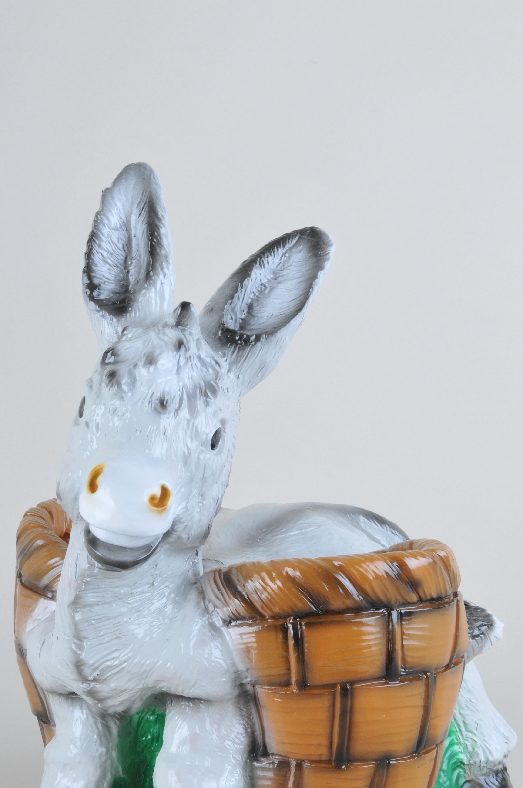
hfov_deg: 5.5
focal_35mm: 247
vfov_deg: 8.3
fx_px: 5396
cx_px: 220
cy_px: 445
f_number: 18
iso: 400
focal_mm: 130
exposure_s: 1/160
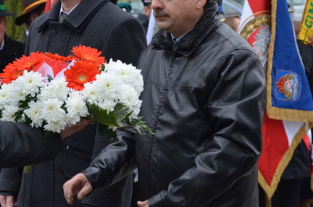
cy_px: 54
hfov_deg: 13.4
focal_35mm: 153
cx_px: 188
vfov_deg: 8.9
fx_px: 1327
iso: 1600
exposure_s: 1/400
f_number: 5.6
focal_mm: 62
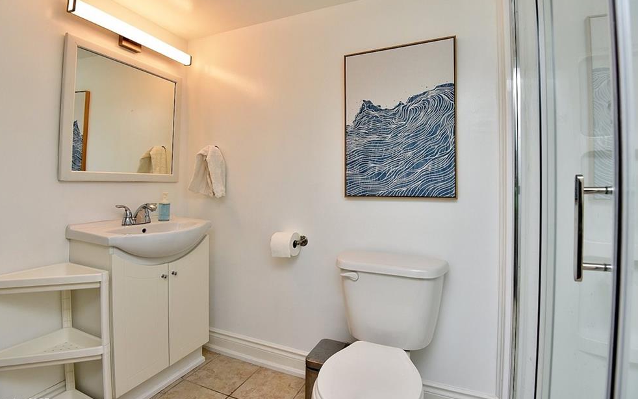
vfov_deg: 67.9
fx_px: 296
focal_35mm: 17
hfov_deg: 94.3
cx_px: 314
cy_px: 186
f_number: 6.3
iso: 500
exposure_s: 1/160
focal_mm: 16
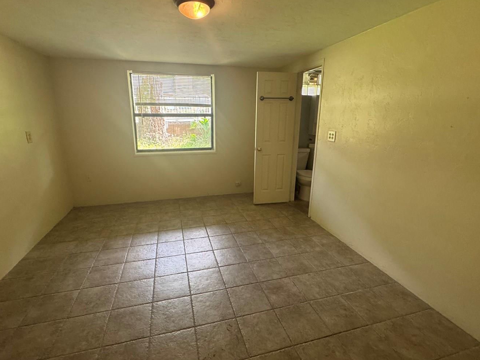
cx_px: 230
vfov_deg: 74.7
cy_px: 174
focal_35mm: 17
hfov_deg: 91.0
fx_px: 236
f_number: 2.2
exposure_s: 1/60
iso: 320
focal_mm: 2.22
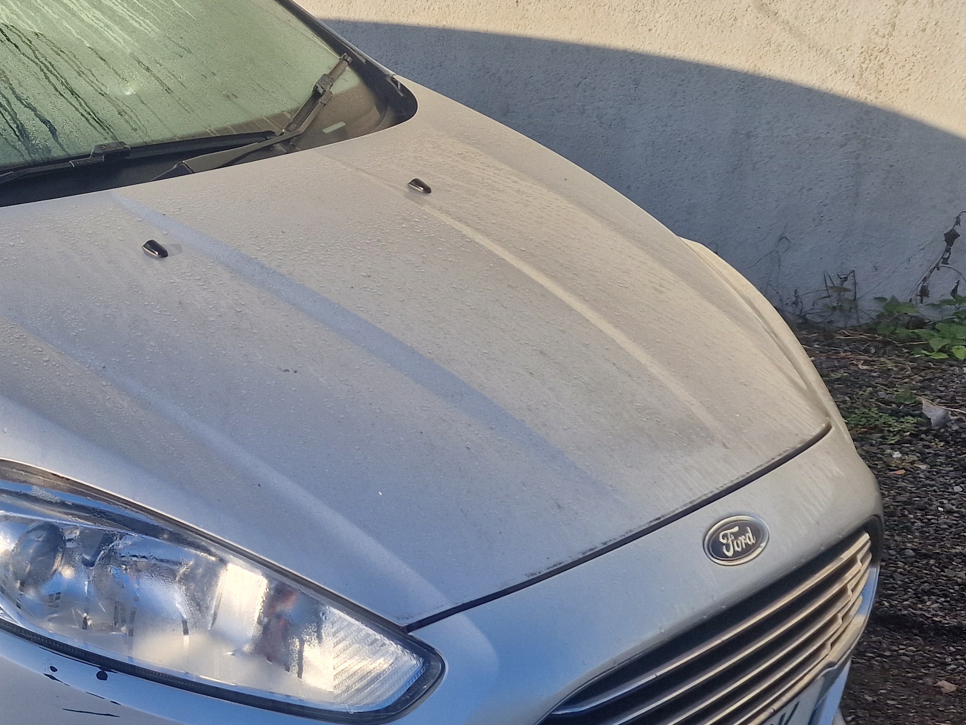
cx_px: 60
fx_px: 1451
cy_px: 508
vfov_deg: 27.8
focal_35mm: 52
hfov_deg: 34.3
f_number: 1.8
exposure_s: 1/602
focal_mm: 6.4
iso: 50
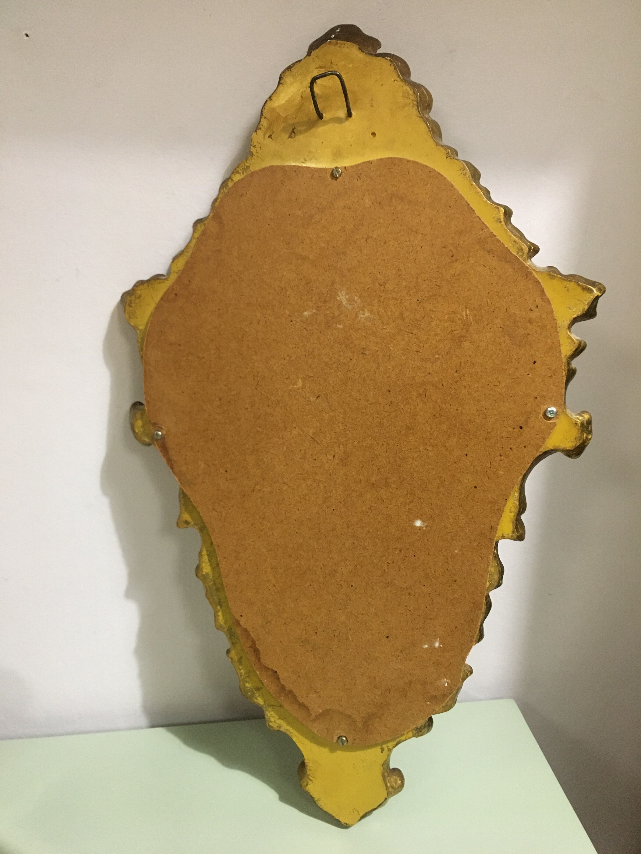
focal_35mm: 29
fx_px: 716
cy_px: 427
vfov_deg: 61.7
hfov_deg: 48.2
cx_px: 320
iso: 200
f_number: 2.2
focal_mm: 4.15
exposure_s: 1/17
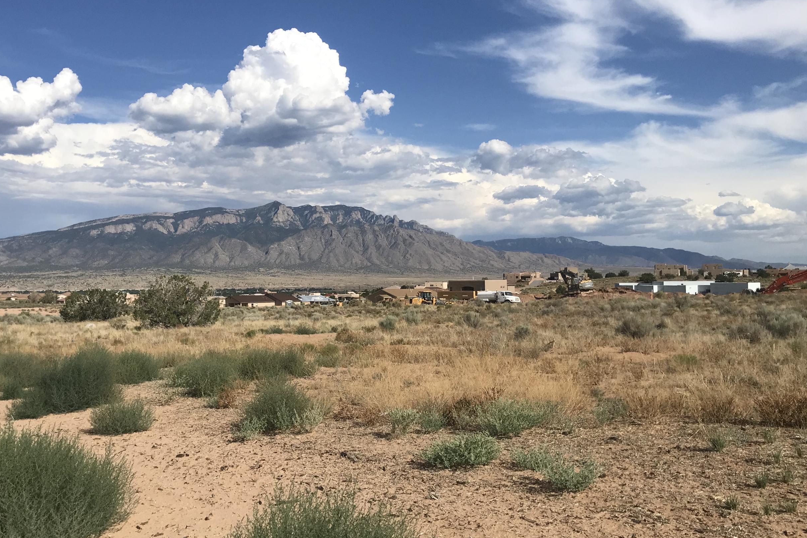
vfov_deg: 36.9
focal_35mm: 36
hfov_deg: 52.8
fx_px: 807
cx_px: 331
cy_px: 271
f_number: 1.8
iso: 20
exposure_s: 1/4566
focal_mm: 3.99
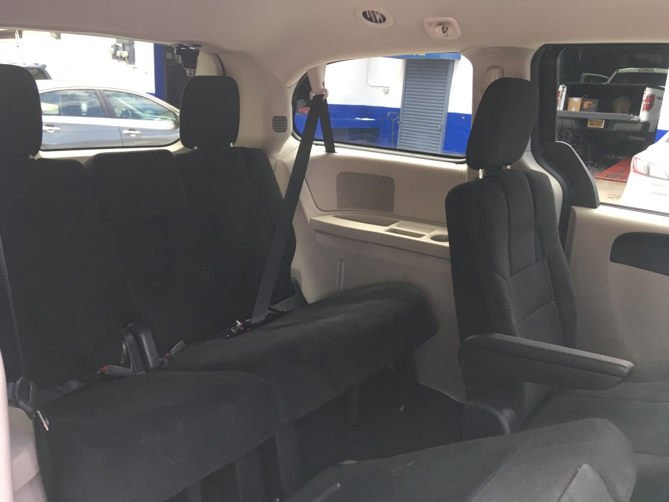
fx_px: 560
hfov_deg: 61.7
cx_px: 334
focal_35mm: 29
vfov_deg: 48.2
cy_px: 251
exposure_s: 1/30
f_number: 2.2
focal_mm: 4.15
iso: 32
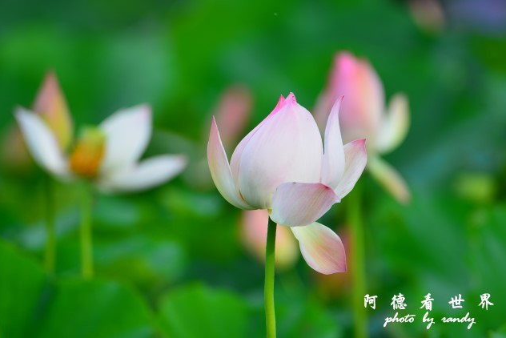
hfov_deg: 2.3
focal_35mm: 909
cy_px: 169
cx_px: 255
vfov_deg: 1.5
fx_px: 12782
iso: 100
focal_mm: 600
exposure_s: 1/125
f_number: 6.3
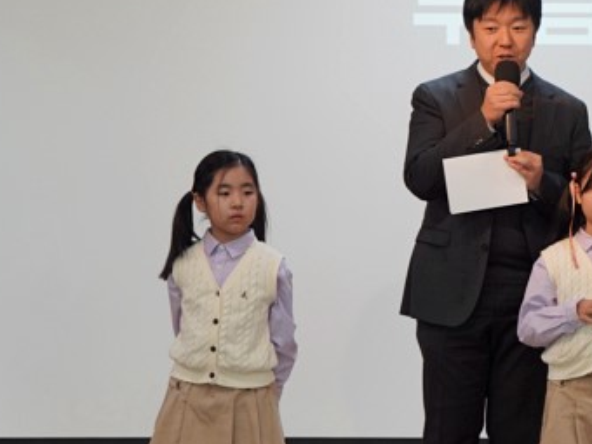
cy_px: 197
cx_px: 479
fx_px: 4566
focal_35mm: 267
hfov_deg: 7.4
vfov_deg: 5.6
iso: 640
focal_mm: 105
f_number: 4
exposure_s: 1/160
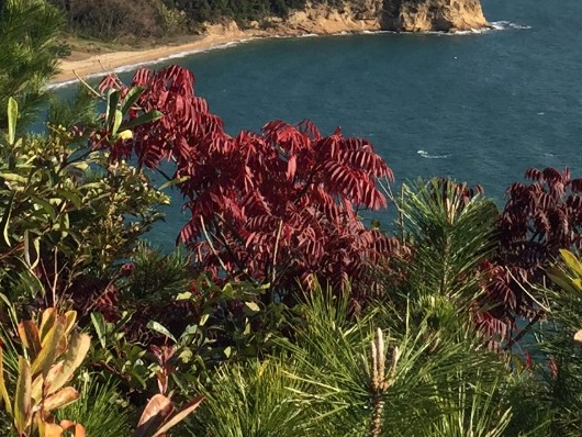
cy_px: -210
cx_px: 326
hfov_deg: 17.6
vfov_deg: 12.6
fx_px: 1884
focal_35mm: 112
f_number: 2.2
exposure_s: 1/1522
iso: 32
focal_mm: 4.15
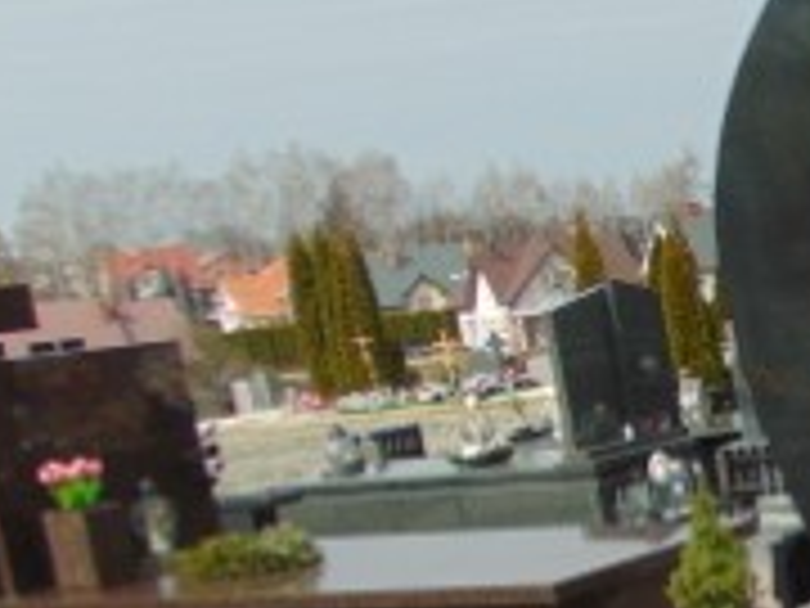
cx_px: 1382
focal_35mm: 89
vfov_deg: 16.1
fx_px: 2083
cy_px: 689
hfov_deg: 18.2
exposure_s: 1/1000
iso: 80
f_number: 3
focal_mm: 4.5
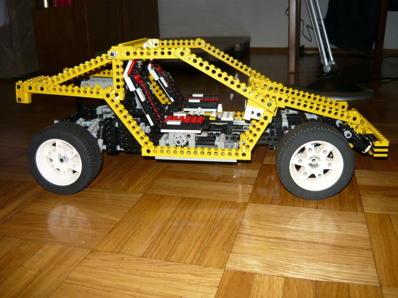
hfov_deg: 55.4
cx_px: 199
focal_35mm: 33
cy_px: 149
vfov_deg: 42.9
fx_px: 379
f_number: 2.8
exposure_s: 1/30
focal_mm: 5.5
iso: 100
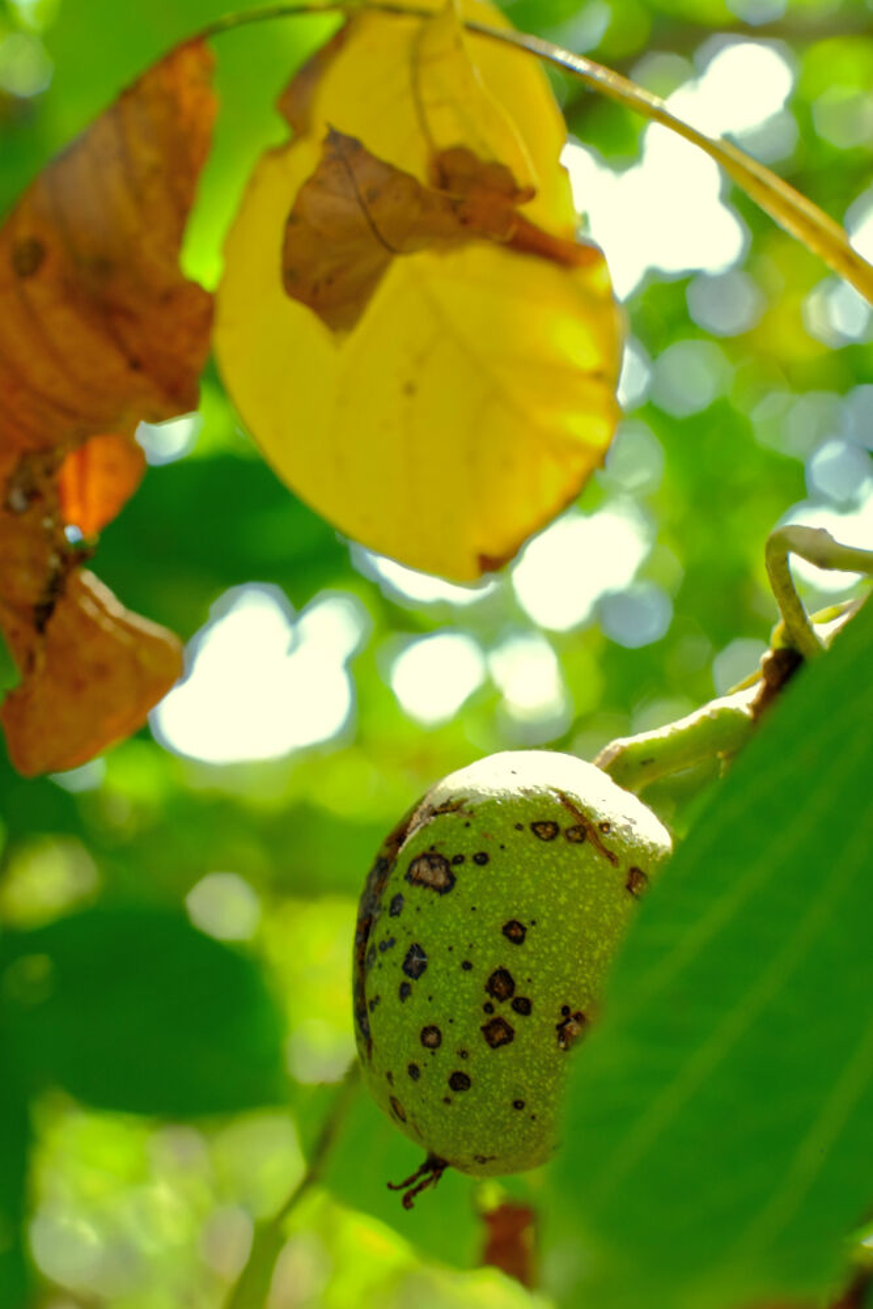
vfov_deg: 24.2
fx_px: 3054
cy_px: 654
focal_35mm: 84
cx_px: 436
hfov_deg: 16.3
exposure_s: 1/60
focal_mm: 56
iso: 400
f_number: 8
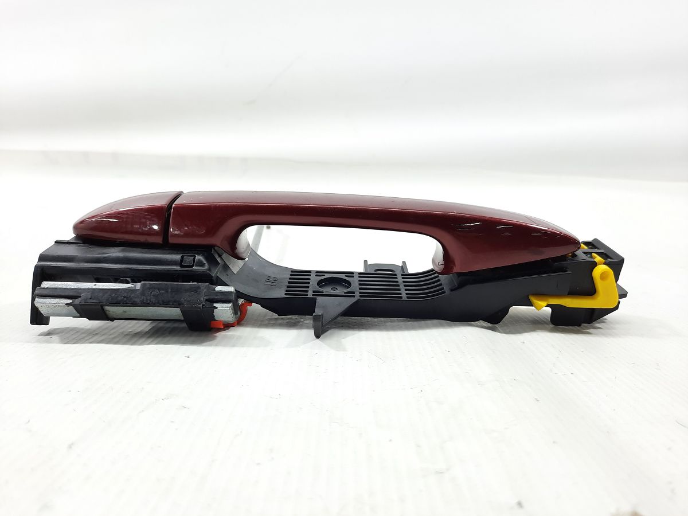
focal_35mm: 25
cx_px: 344
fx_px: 497
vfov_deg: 54.9
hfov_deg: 69.4
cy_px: 258
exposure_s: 1/50
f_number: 2
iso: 64
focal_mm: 4.6
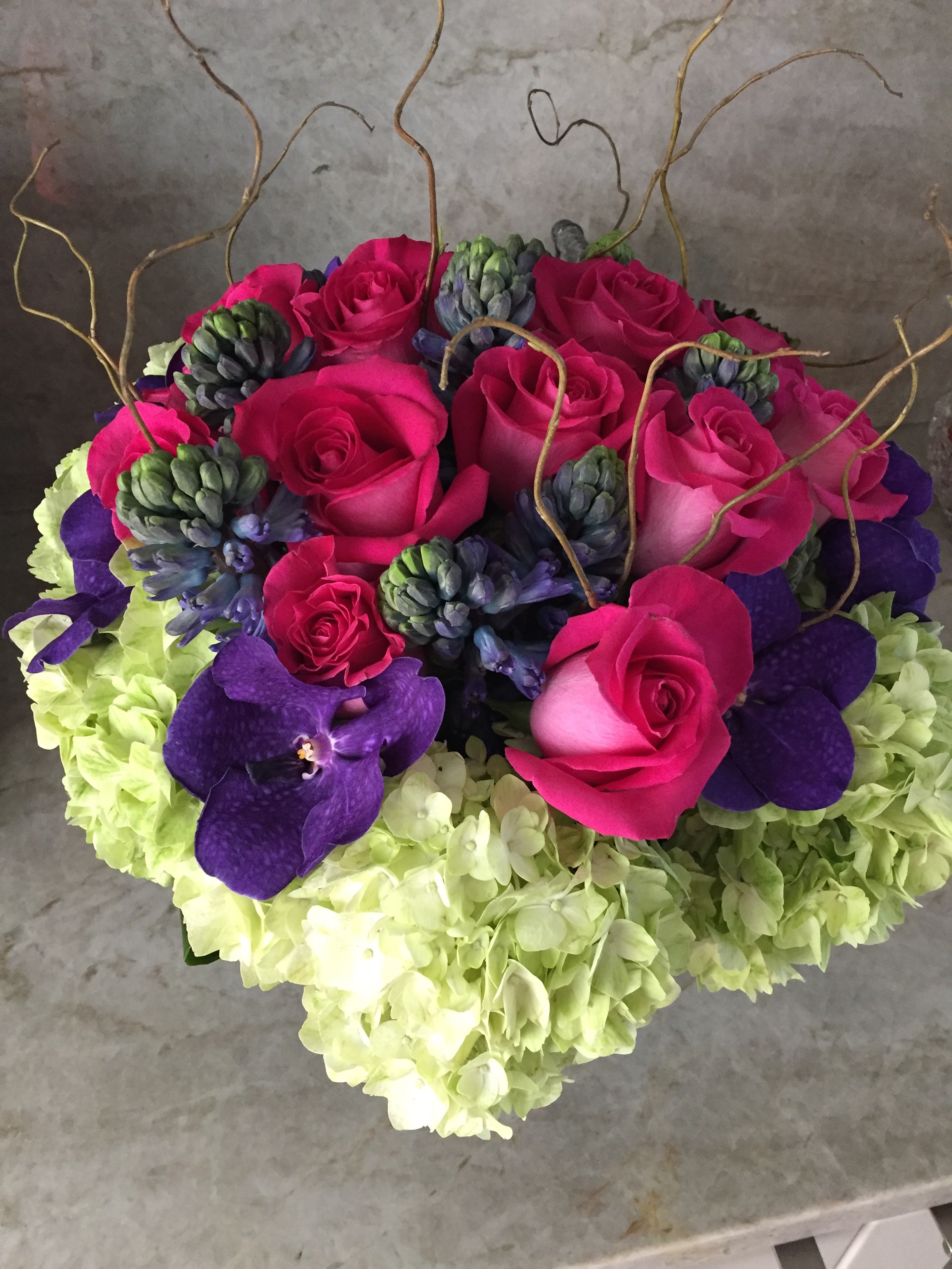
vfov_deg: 61.7
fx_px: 1063
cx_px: 476
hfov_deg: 48.2
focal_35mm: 29
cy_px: 634
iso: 250
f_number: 2.2
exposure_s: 1/24
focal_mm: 4.15
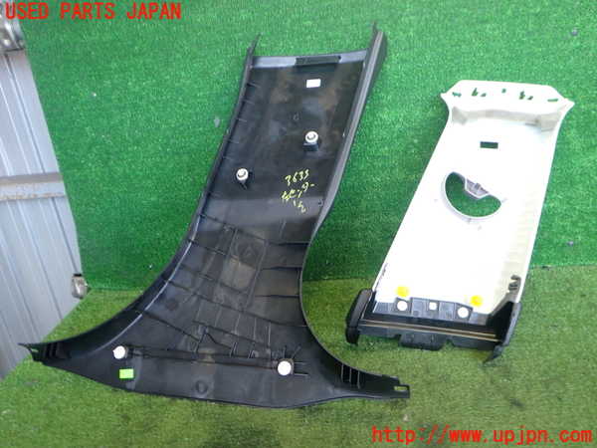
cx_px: 298
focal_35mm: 30
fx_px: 517
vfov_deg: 46.8
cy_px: 224
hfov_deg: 60.0
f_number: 2.3
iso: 200
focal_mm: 5.4
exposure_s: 1/40
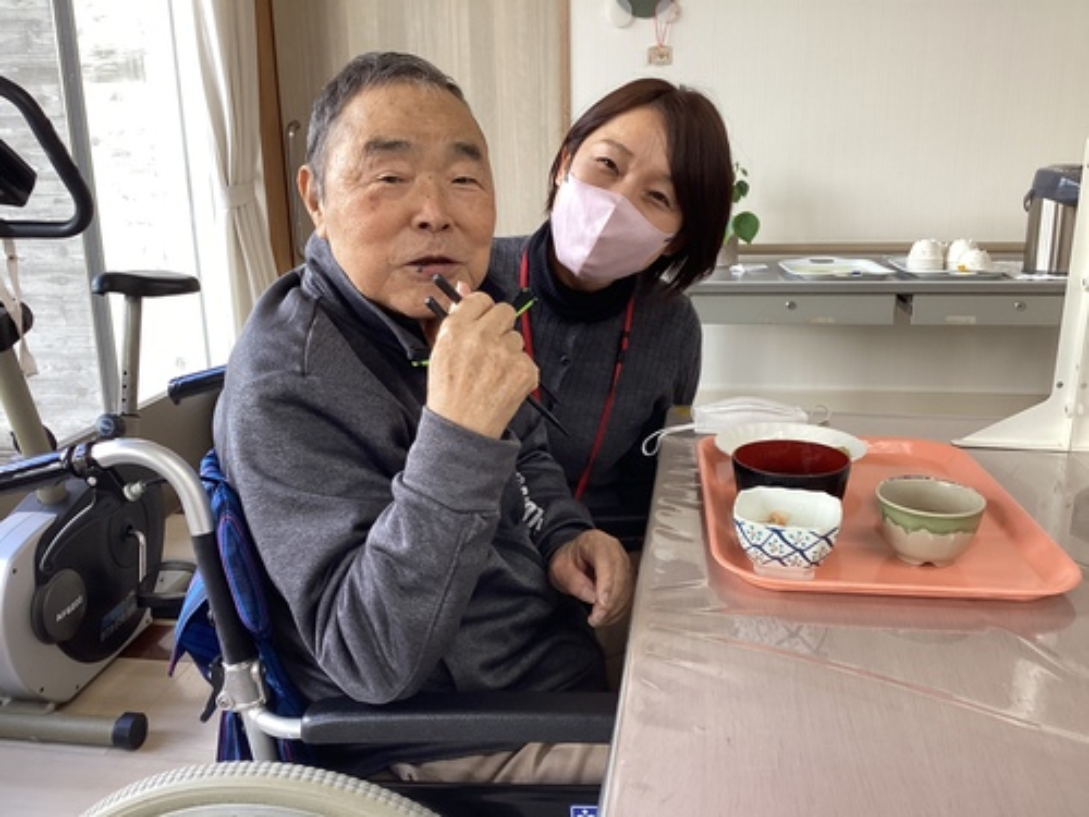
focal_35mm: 31
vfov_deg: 45.4
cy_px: 408
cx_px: 544
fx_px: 975
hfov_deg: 58.4
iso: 80
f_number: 2.4
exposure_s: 1/100
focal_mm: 3.3
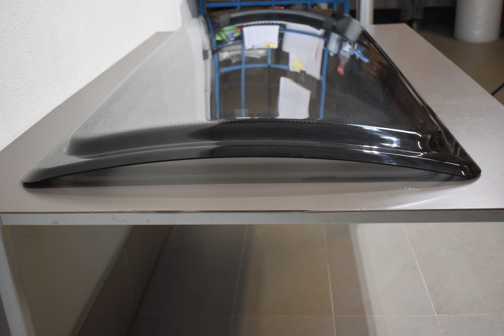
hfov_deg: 47.9
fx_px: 567
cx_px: 252
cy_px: 168
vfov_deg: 33.0
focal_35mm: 40
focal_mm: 27
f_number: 4
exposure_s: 1/125
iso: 1000
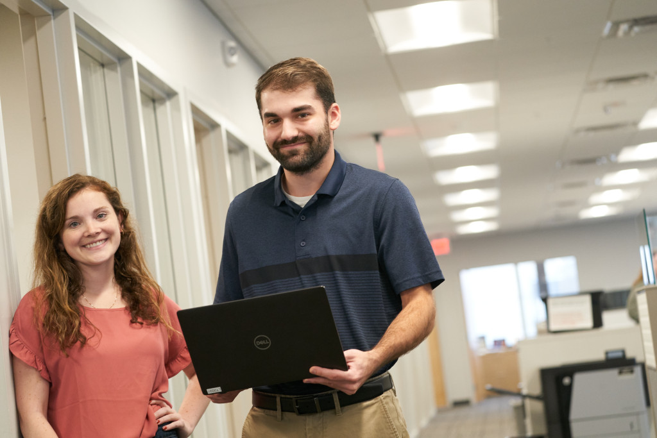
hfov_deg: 20.4
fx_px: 1825
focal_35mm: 100
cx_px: 328
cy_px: 219
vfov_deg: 13.7
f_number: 4.5
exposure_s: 1/160
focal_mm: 100
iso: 3200
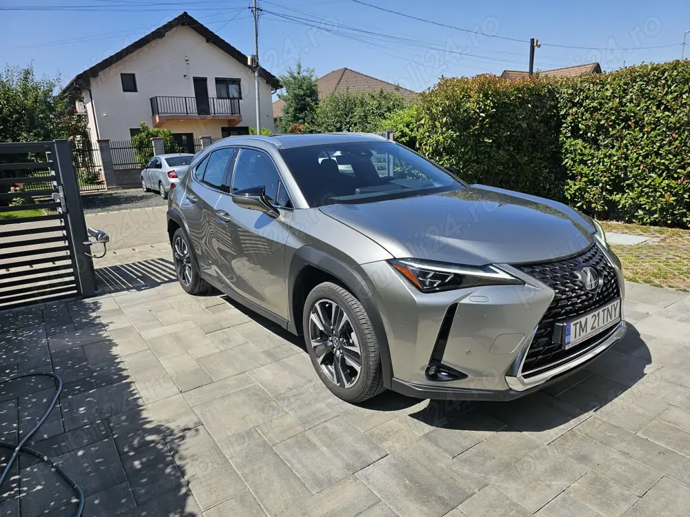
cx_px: 345
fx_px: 458
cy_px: 258
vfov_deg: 58.9
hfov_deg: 73.9
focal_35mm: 23
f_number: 1.7
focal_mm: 6.3
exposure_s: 1/720
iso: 10
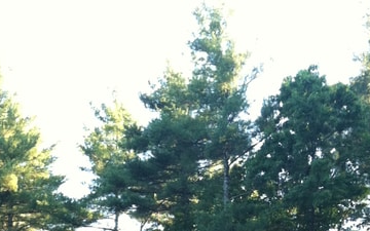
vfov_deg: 11.2
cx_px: 39
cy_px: 497
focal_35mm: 103
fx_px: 1039
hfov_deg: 19.8
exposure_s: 1/60
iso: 100
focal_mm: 3.85
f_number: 2.8
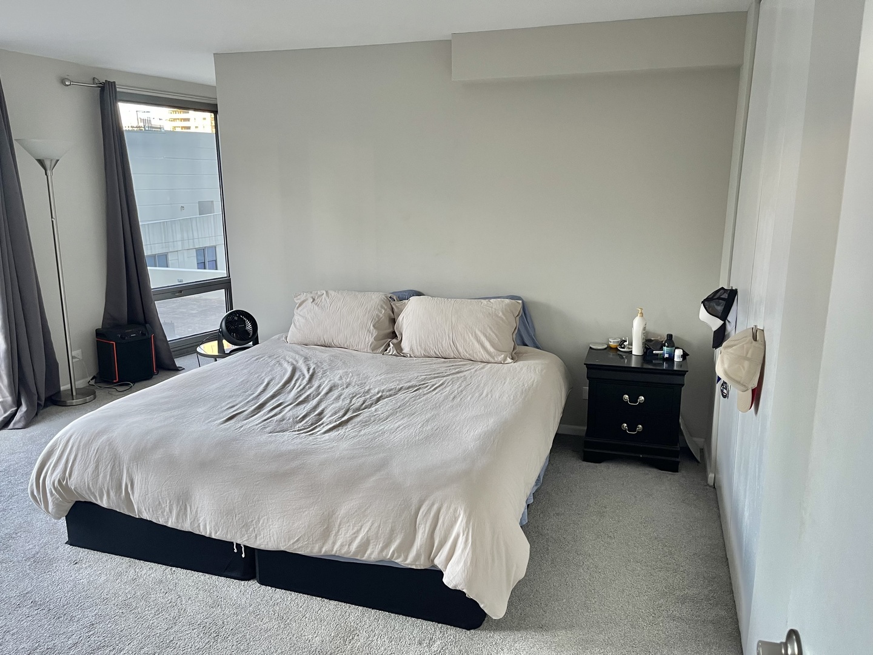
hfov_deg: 69.4
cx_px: 436
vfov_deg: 54.9
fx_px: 630
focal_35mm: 25
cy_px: 328
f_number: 1.6
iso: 160
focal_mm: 5.1
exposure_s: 1/60
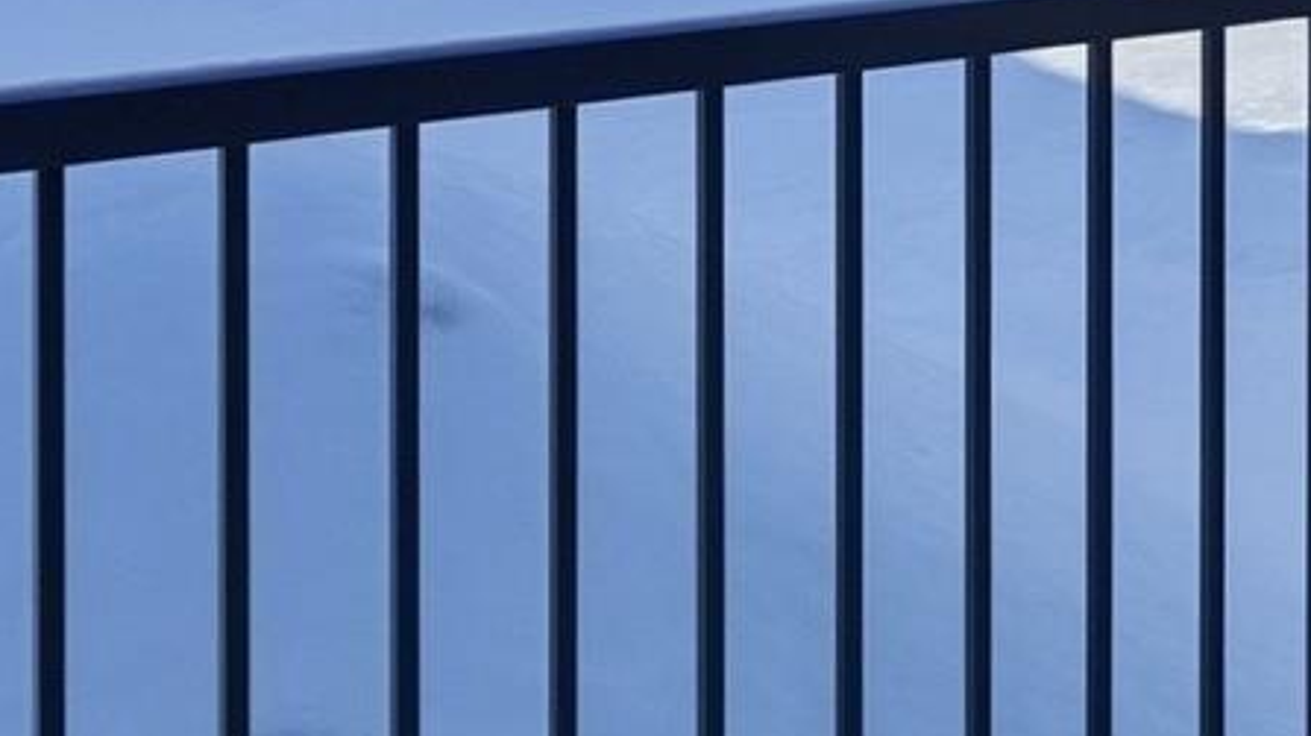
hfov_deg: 23.8
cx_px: 1528
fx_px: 2849
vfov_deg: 13.8
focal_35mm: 82
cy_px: -368
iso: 250
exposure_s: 1/5000
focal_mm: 14
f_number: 8
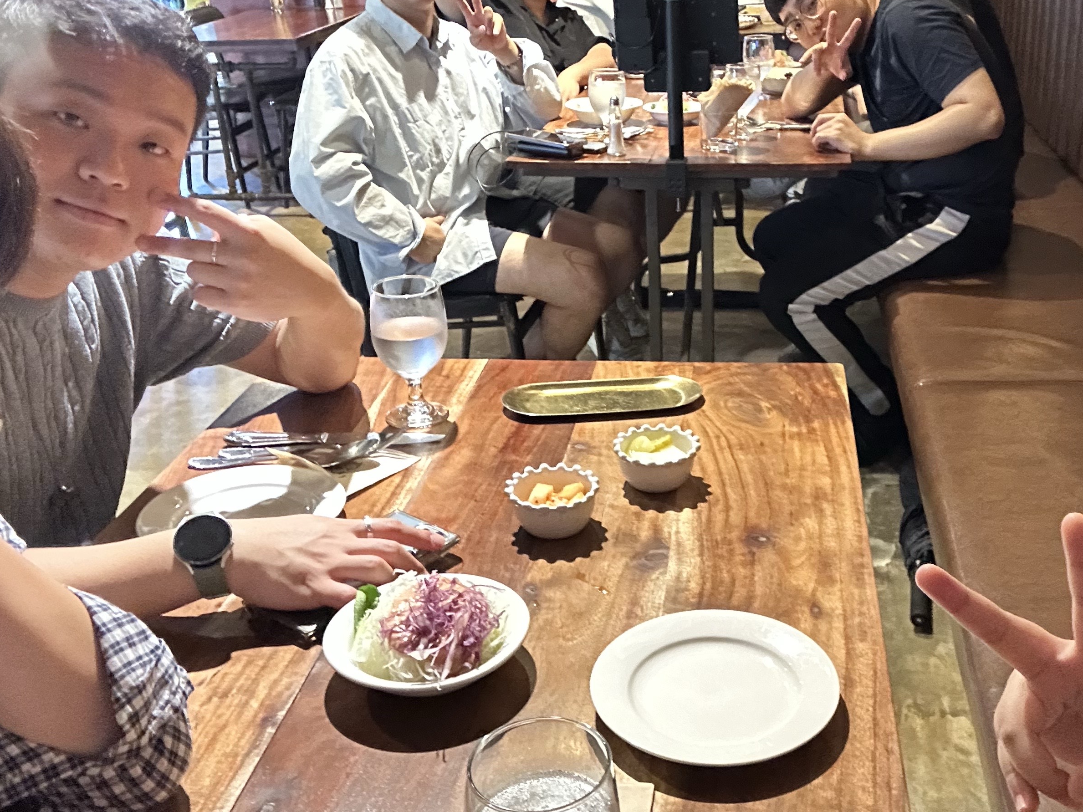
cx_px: 668
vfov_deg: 36.7
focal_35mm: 39
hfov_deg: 47.5
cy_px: 350
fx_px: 1220
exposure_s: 1/24
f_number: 1.9
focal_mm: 2.69
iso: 640
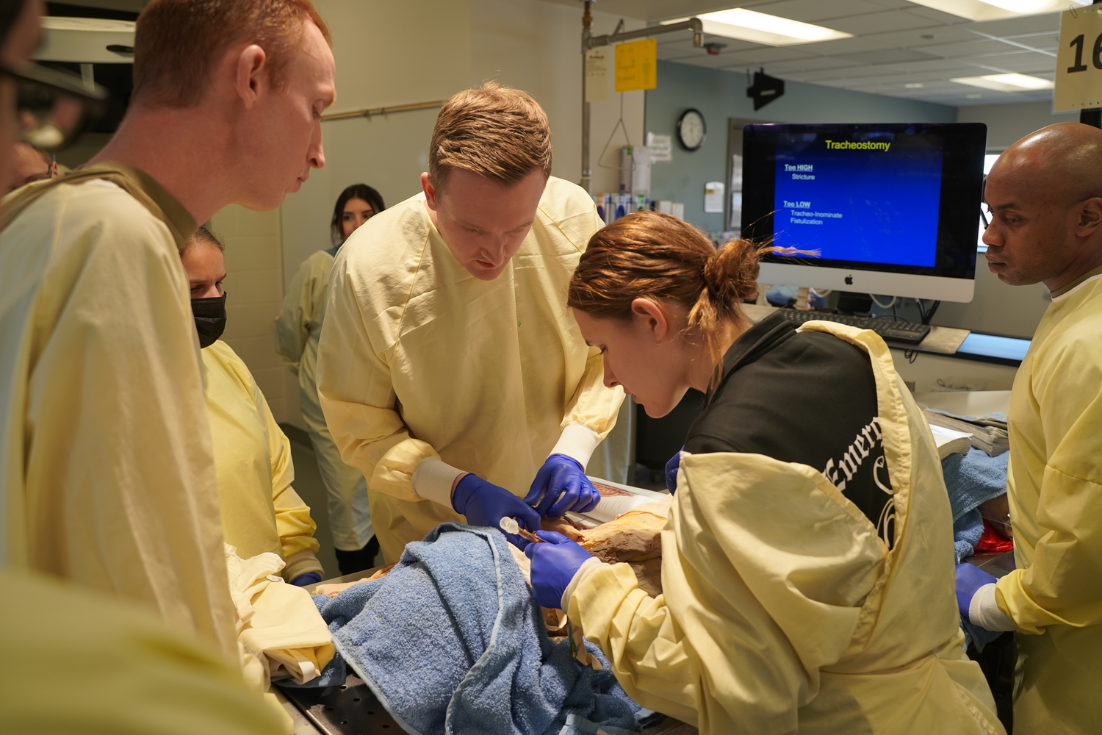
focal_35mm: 30
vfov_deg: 43.6
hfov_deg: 61.9
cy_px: 368
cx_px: 551
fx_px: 918
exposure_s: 1/160
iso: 250
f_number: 4
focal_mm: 30
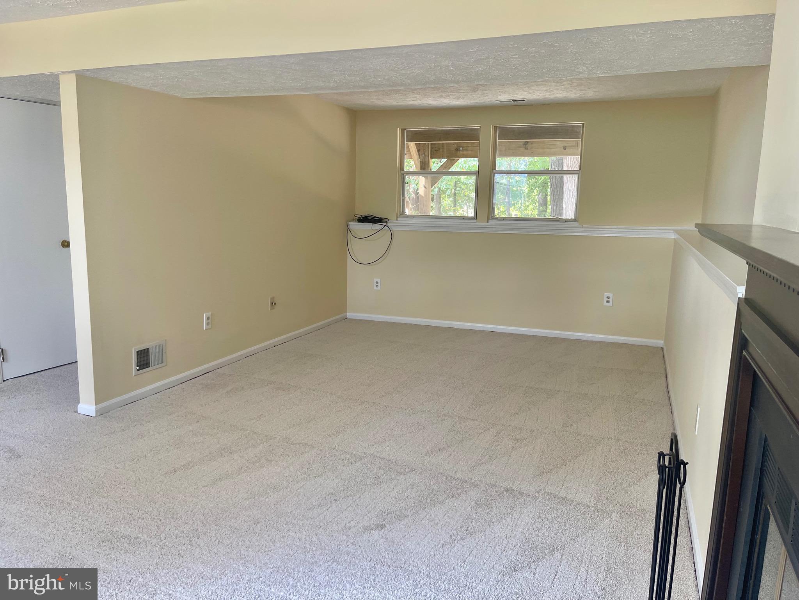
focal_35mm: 25
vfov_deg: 54.9
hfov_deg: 69.4
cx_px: 400
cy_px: 300
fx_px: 577
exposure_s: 1/109
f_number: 1.6
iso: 125
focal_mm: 5.1
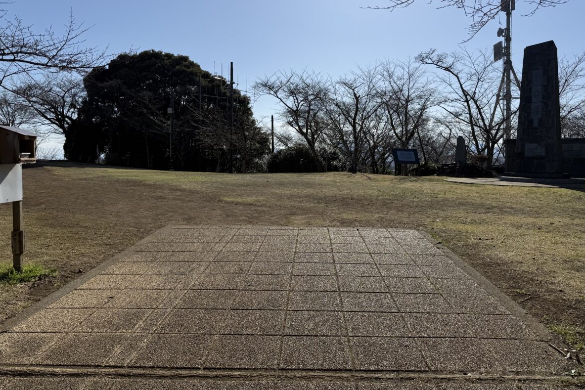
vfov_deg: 47.7
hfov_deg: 67.4
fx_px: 439
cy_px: 156
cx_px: 302
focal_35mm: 27
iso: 80
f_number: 1.78
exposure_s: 1/9091
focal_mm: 6.76
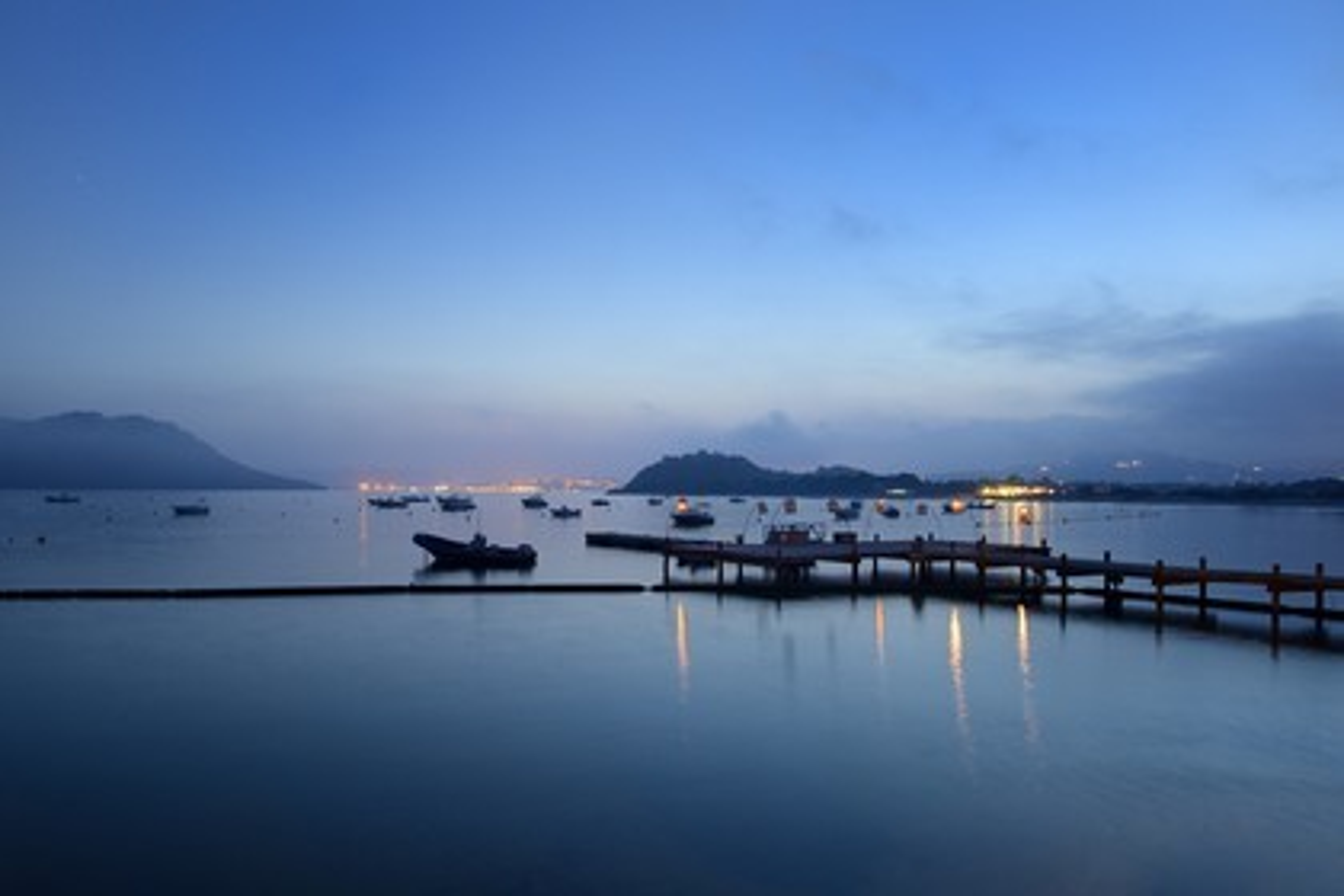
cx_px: 672
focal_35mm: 24
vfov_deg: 53.1
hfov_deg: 73.7
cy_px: 448
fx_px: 896
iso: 800
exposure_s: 3
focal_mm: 24
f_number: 5
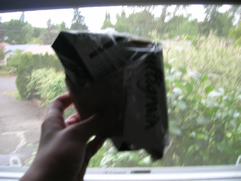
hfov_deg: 54.0
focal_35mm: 34
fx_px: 237
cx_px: 120
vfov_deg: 41.7
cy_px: 90
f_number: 2.9
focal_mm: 5.7
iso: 50
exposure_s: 1/36.3
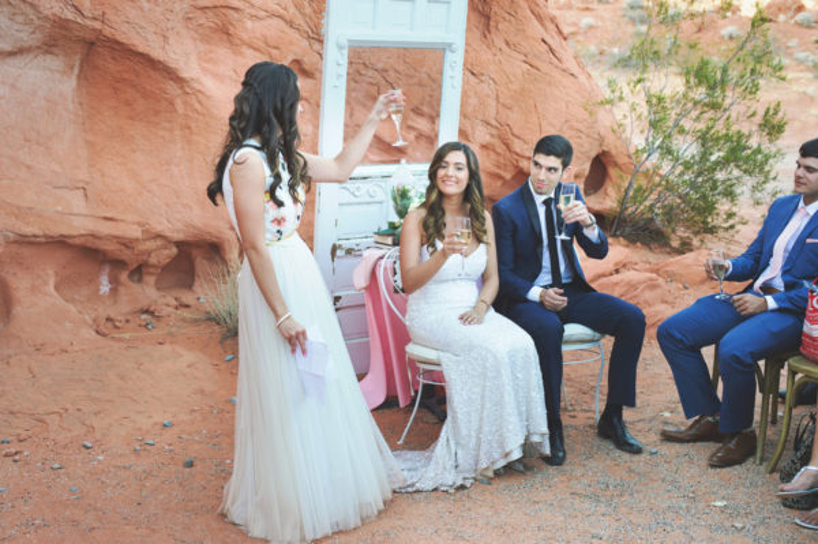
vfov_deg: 26.9
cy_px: 272
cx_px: 409
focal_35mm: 50
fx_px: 1135
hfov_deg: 39.6
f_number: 4.5
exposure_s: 1/250
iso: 200
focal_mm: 50
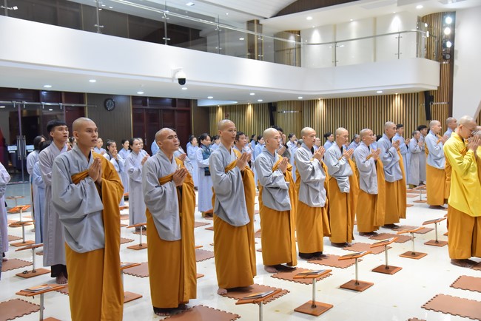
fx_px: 508
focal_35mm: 38
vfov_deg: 35.1
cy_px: 160
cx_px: 240
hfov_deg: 50.7
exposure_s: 1/125
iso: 3200
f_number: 5
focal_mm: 38
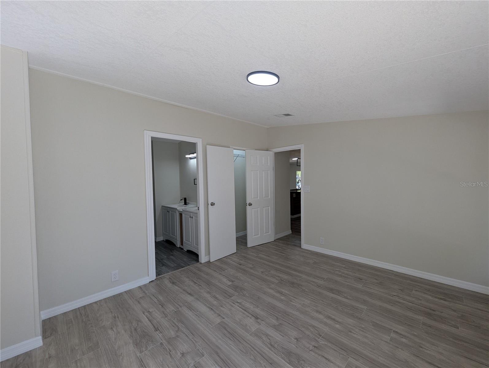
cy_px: 184
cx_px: 244
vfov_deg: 90.1
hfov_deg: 106.1
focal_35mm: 13
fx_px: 184
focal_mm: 1.95
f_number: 2.2
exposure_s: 1/107
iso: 47
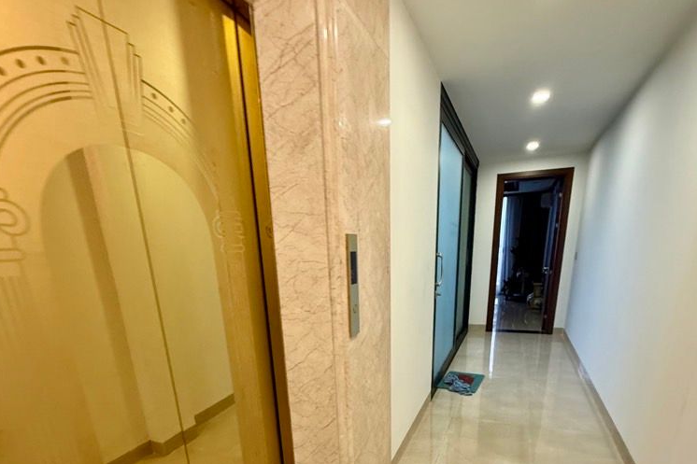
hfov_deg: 84.0
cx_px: 354
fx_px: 387
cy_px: 372
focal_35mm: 20
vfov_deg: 57.3
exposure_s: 1/50
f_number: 2.2
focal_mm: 2.22
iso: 250
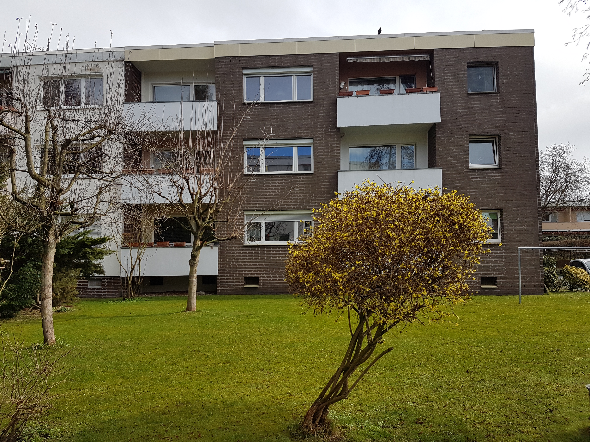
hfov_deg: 67.3
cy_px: 221
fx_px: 443
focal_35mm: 26
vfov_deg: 53.1
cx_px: 295
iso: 40
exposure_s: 1/1688
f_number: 1.7
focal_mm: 4.2
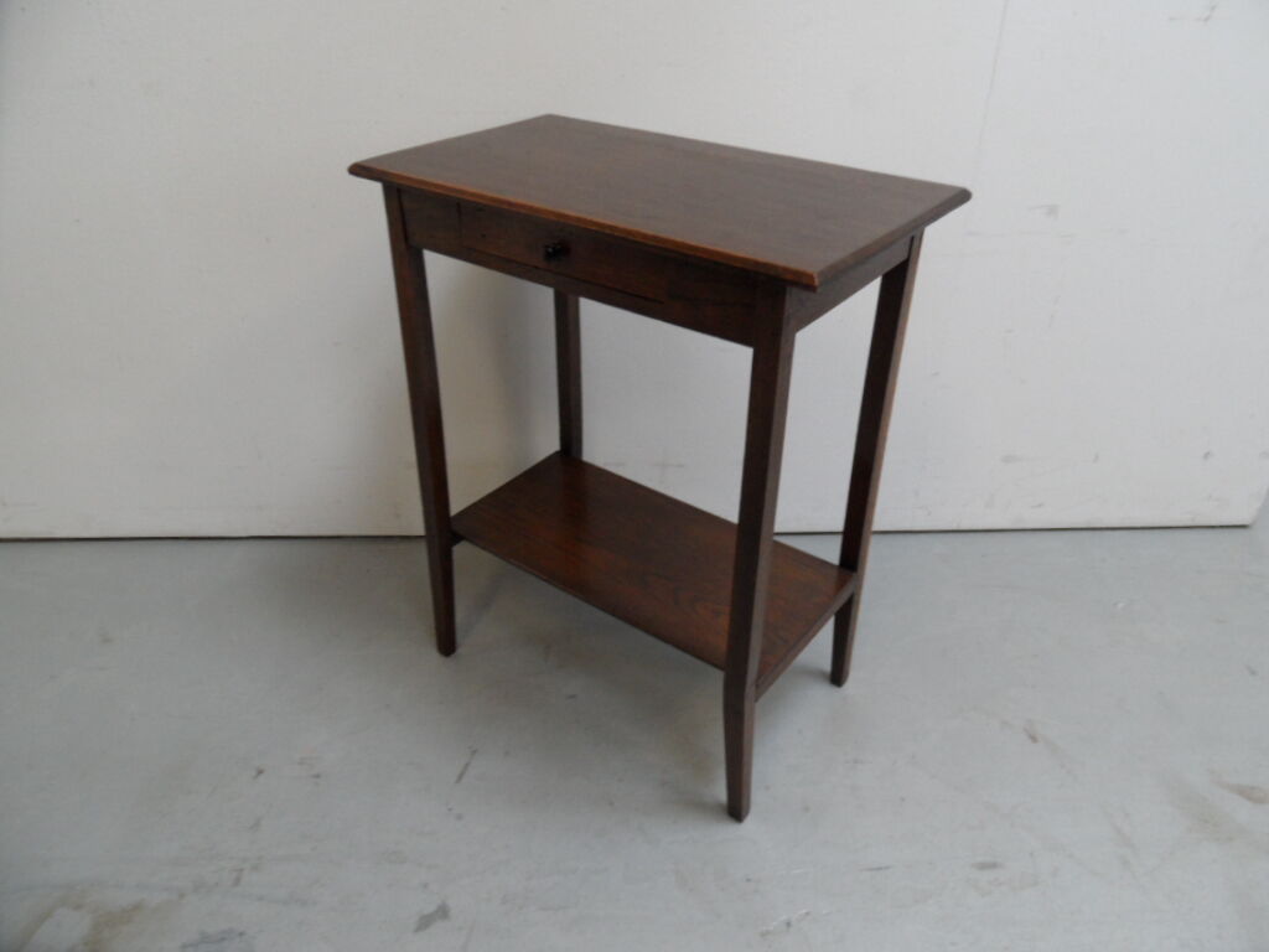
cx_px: 634
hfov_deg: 71.6
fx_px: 880
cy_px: 476
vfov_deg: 56.8
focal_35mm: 24
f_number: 3.2
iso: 200
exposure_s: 1/30
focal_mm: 3.9
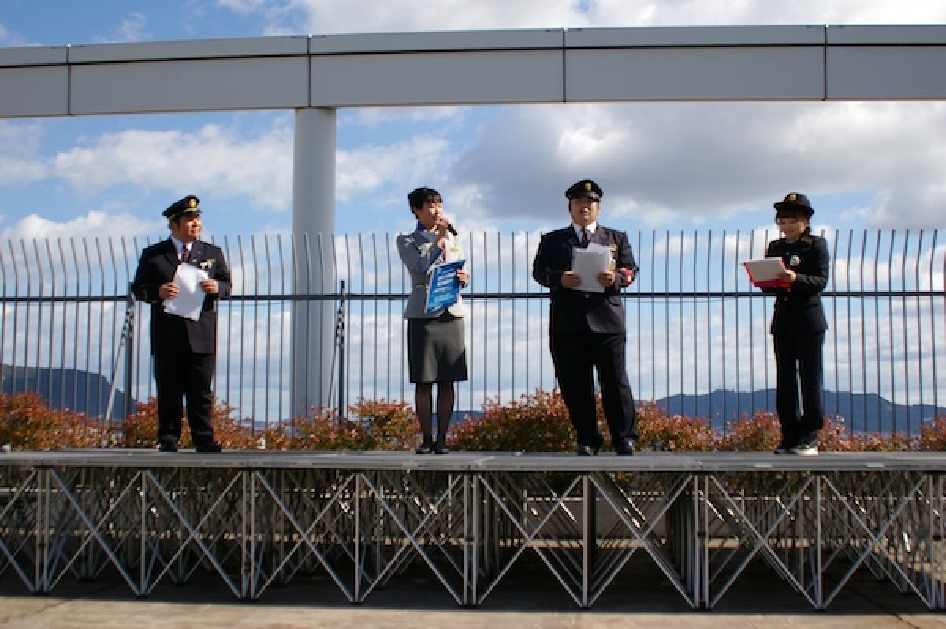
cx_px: 473
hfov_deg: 46.4
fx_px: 1103
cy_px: 314
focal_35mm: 42
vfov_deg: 31.8
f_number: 4
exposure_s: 1/4000
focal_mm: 28
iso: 400
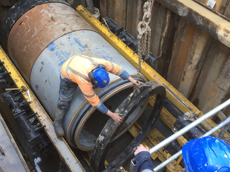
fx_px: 259
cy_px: 74
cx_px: 116
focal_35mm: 39
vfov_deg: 36.8
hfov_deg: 47.9
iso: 40
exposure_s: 1/100
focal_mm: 4.15
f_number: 2.2
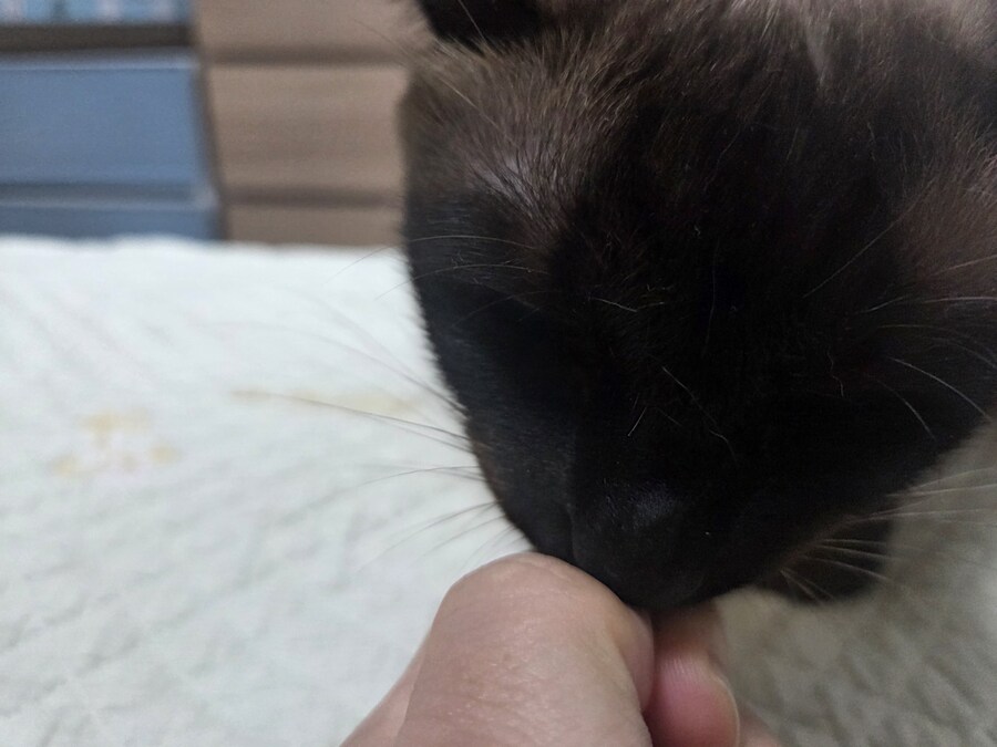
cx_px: 498
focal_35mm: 23
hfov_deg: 73.9
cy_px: 374
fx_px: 662
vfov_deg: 58.9
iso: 400
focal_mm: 5.4
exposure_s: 1/120
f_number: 1.8
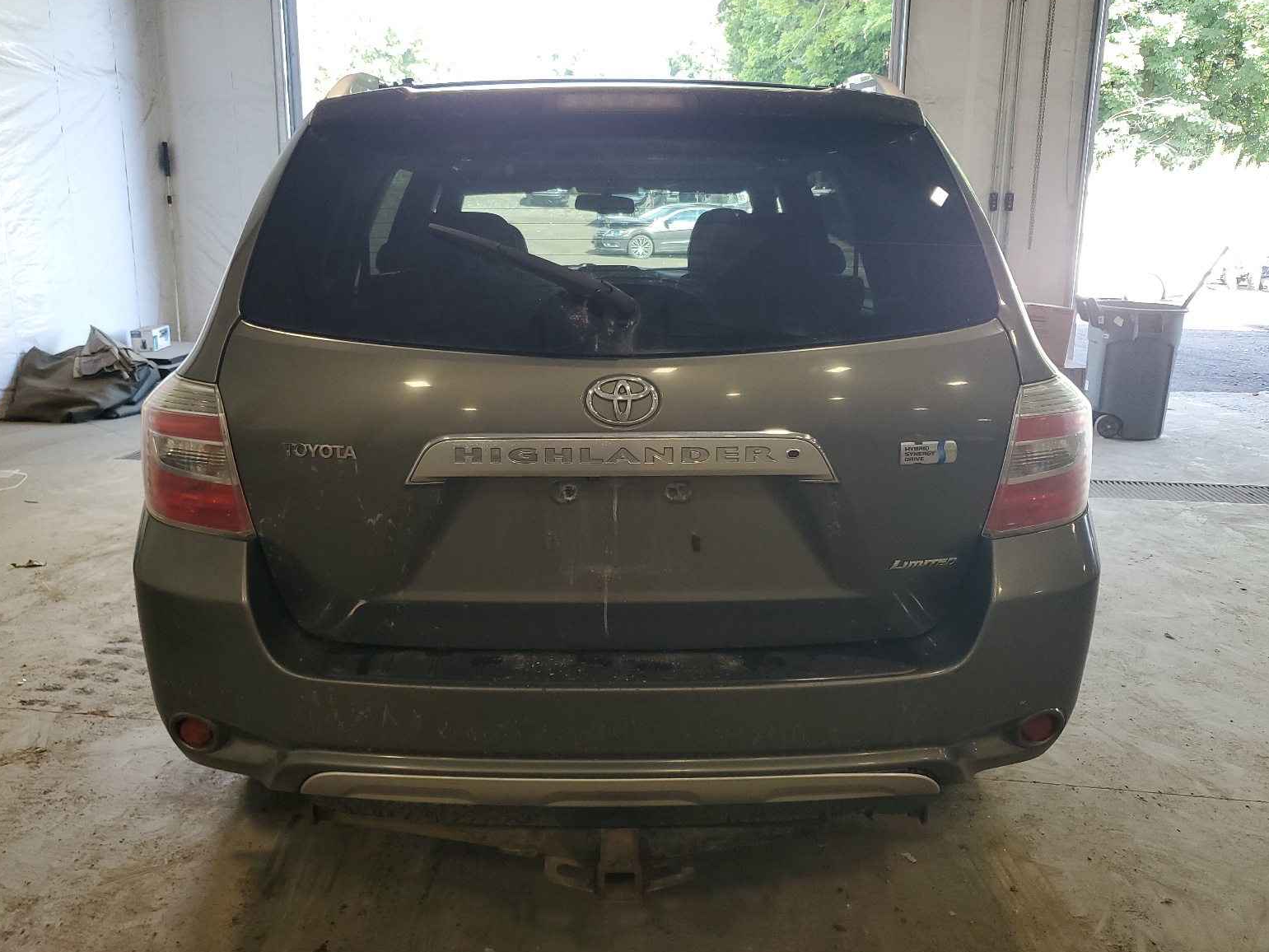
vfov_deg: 51.4
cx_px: 628
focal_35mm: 27
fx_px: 990
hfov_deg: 65.3
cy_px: 470
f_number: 1.5
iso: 91
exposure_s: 1/120
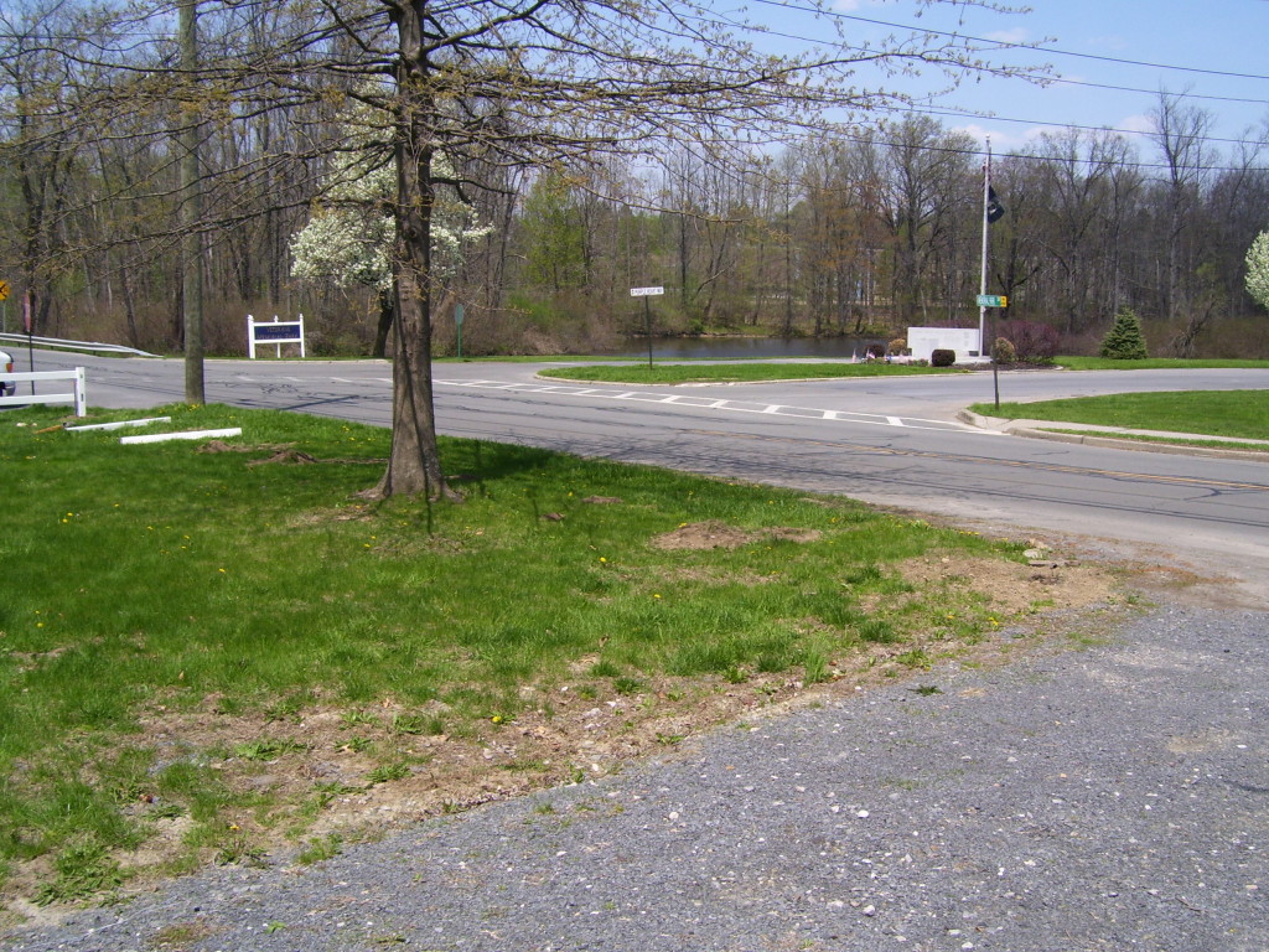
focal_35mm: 37
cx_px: 634
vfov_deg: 38.7
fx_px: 1356
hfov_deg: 50.1
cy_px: 476
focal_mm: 6
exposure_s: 1/500
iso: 80
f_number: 4.8
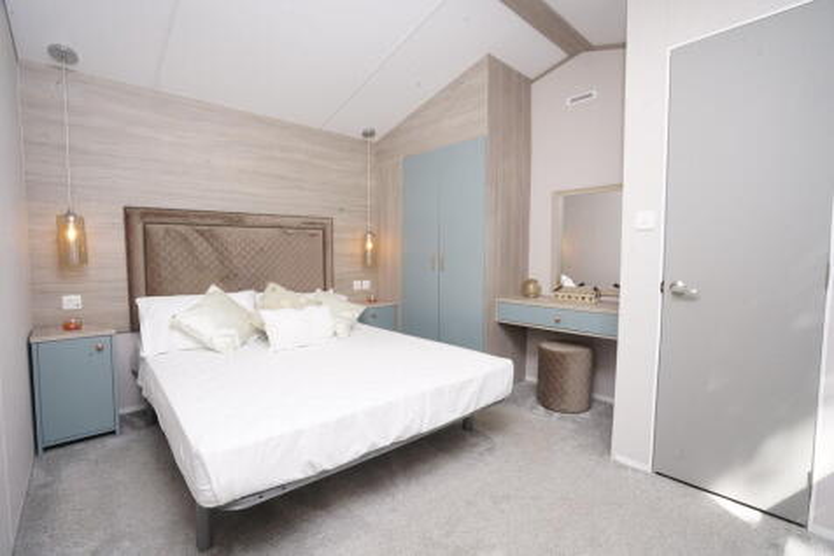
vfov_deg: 73.7
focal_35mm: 16
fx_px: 371
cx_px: 417
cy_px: 278
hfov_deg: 96.8
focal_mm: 16
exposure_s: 1/60
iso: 2000
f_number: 16
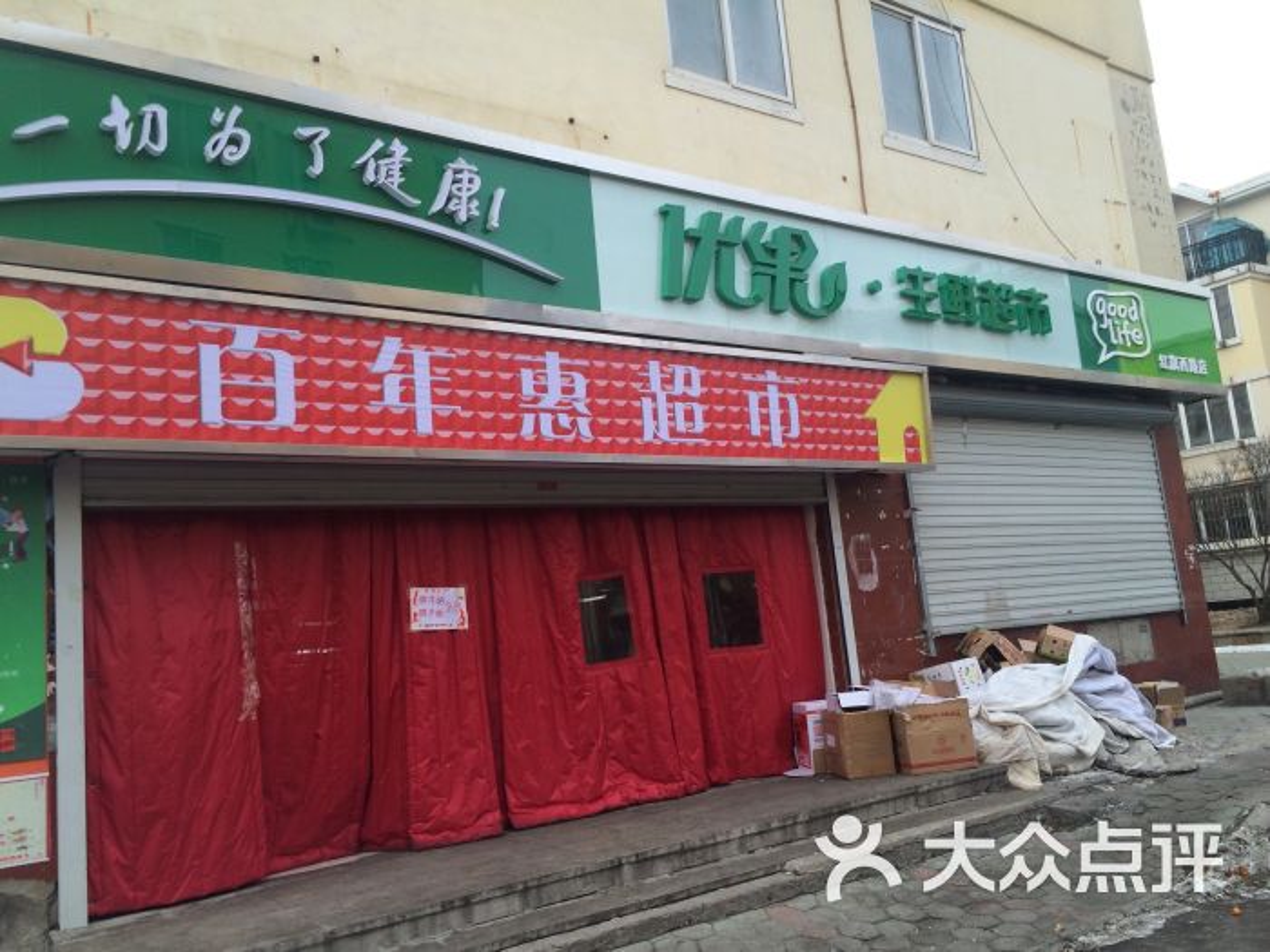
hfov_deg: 61.7
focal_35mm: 29
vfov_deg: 48.2
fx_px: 1064
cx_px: 635
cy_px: 476
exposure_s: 1/360
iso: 32
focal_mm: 4.15
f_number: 2.2
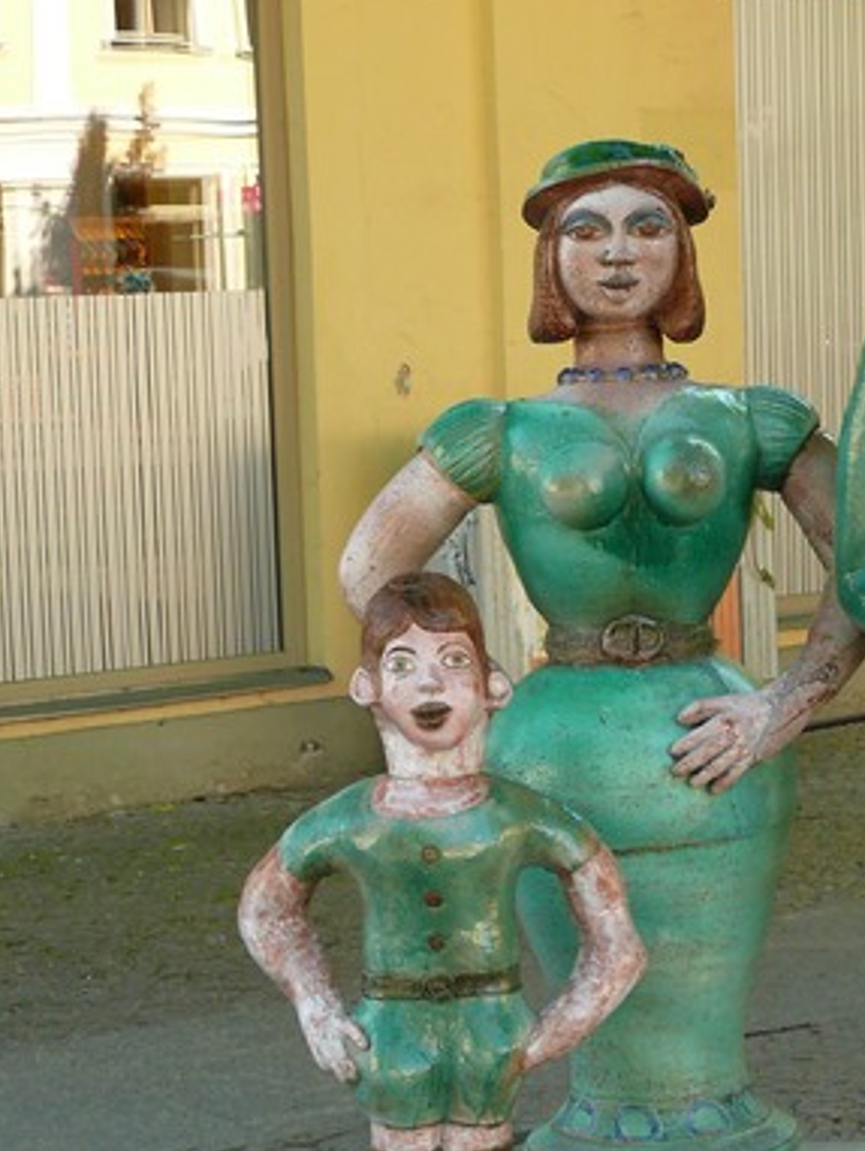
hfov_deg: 14.4
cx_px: 720
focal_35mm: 102
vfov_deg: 19.2
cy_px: 681
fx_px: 3395
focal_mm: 11
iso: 100
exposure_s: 1/50
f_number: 3.2
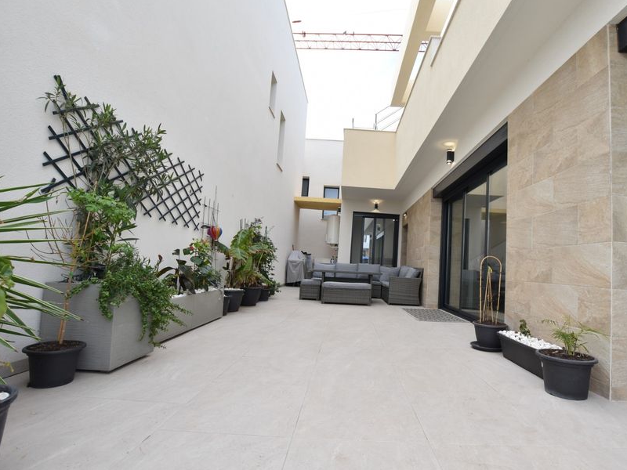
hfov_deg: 90.8
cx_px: 343
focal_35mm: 17
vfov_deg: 74.7
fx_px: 308
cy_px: 241
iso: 200
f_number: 5
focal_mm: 10
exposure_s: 1/320
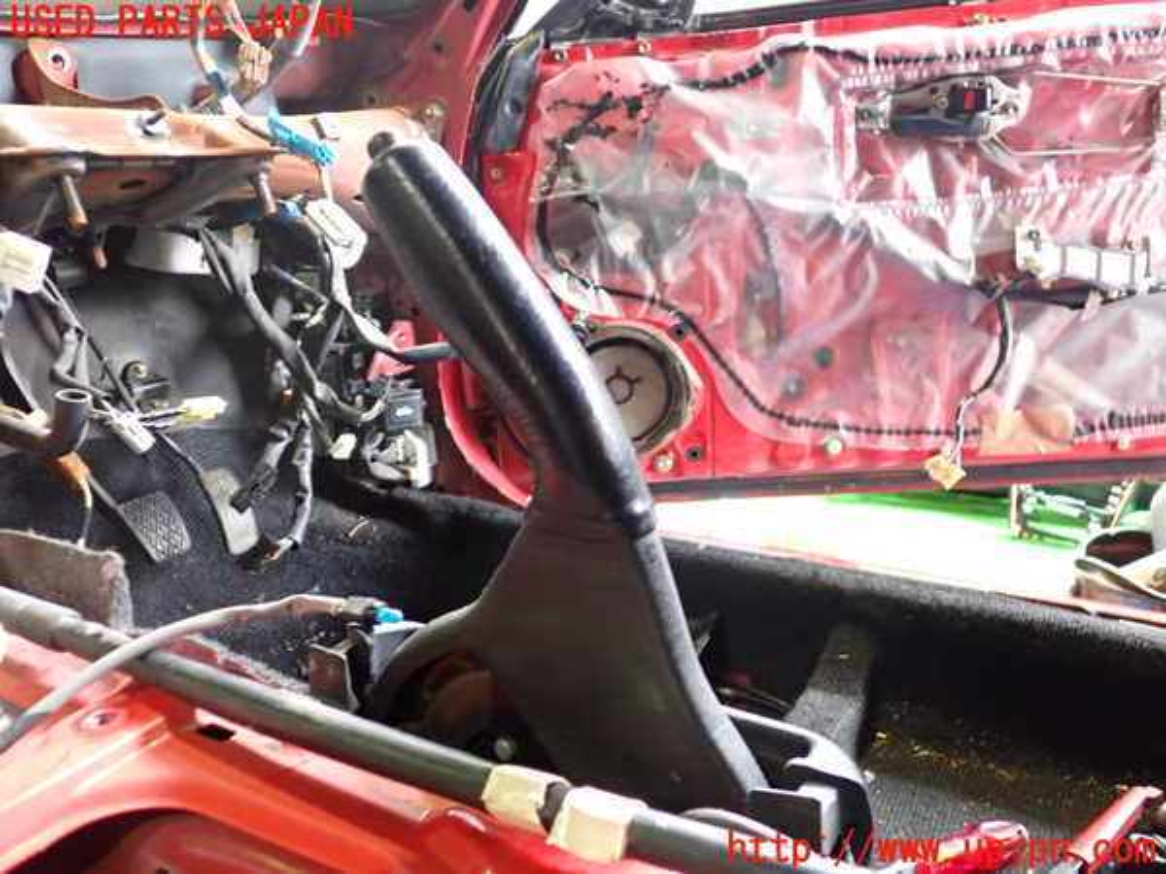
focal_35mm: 30
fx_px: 1011
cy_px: 437
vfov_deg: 46.8
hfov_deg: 60.0
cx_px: 583
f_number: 2.3
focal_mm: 5.4
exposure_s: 1/30
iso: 500
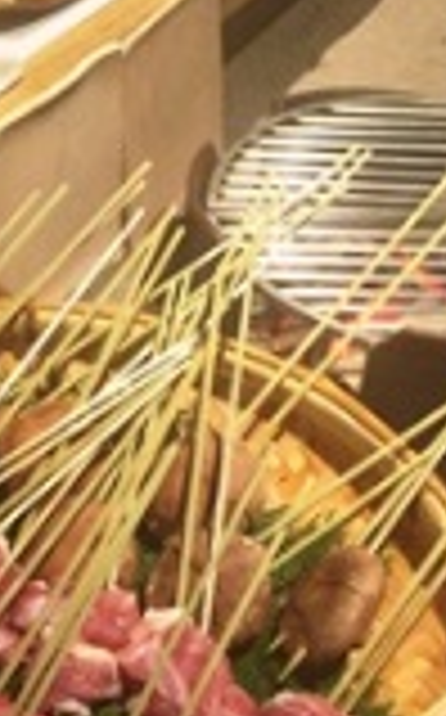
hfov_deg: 18.9
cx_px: 79
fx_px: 1326
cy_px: 547
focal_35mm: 68
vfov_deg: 29.7
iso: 250
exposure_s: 1/30
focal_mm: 4.15
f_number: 2.2
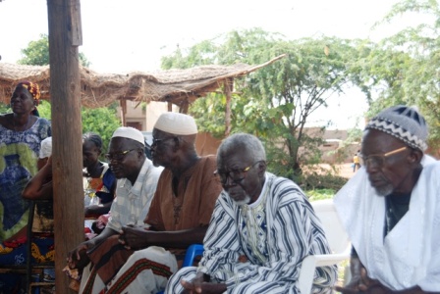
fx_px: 734
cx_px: 220
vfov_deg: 22.7
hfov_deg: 33.4
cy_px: 147
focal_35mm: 60
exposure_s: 1/200
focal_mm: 40
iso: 100
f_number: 4
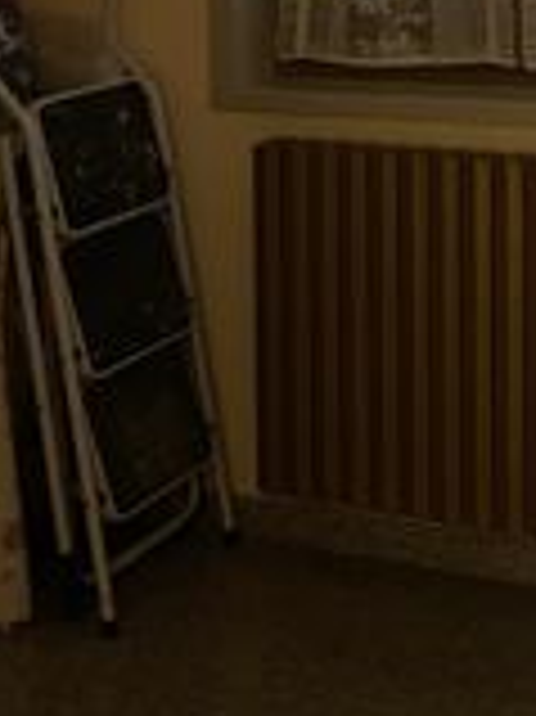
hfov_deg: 16.9
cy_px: 54
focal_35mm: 87
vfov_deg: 21.9
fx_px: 1799
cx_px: 295
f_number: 1.8
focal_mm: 4.25
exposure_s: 1/25
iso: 800
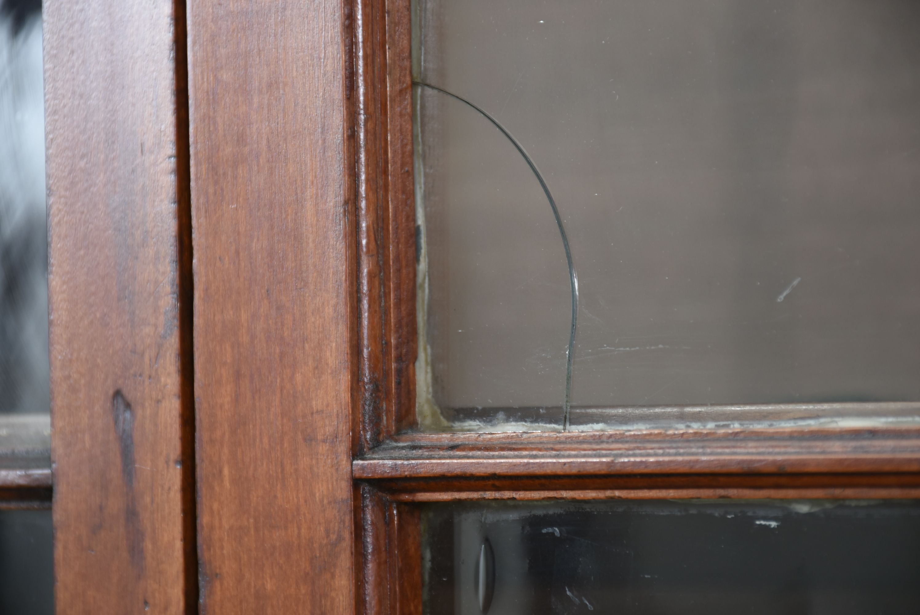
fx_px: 5371
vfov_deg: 6.6
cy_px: 308
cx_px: 460
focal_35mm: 210
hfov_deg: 9.8
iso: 200
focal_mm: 140
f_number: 7.1
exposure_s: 1/80
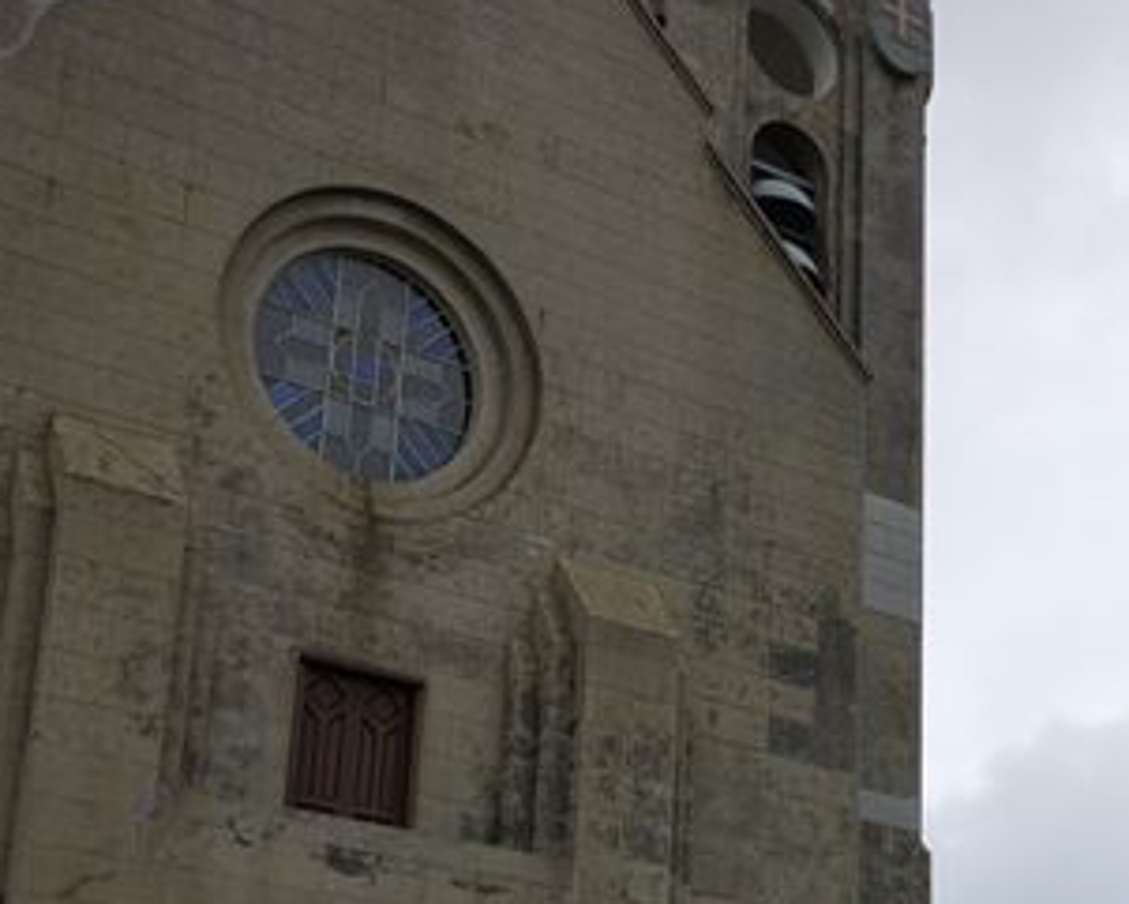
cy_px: 690
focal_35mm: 70
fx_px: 2340
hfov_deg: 26.5
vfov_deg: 21.7
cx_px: 934
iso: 50
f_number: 1.8
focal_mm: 3.95
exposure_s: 1/1701
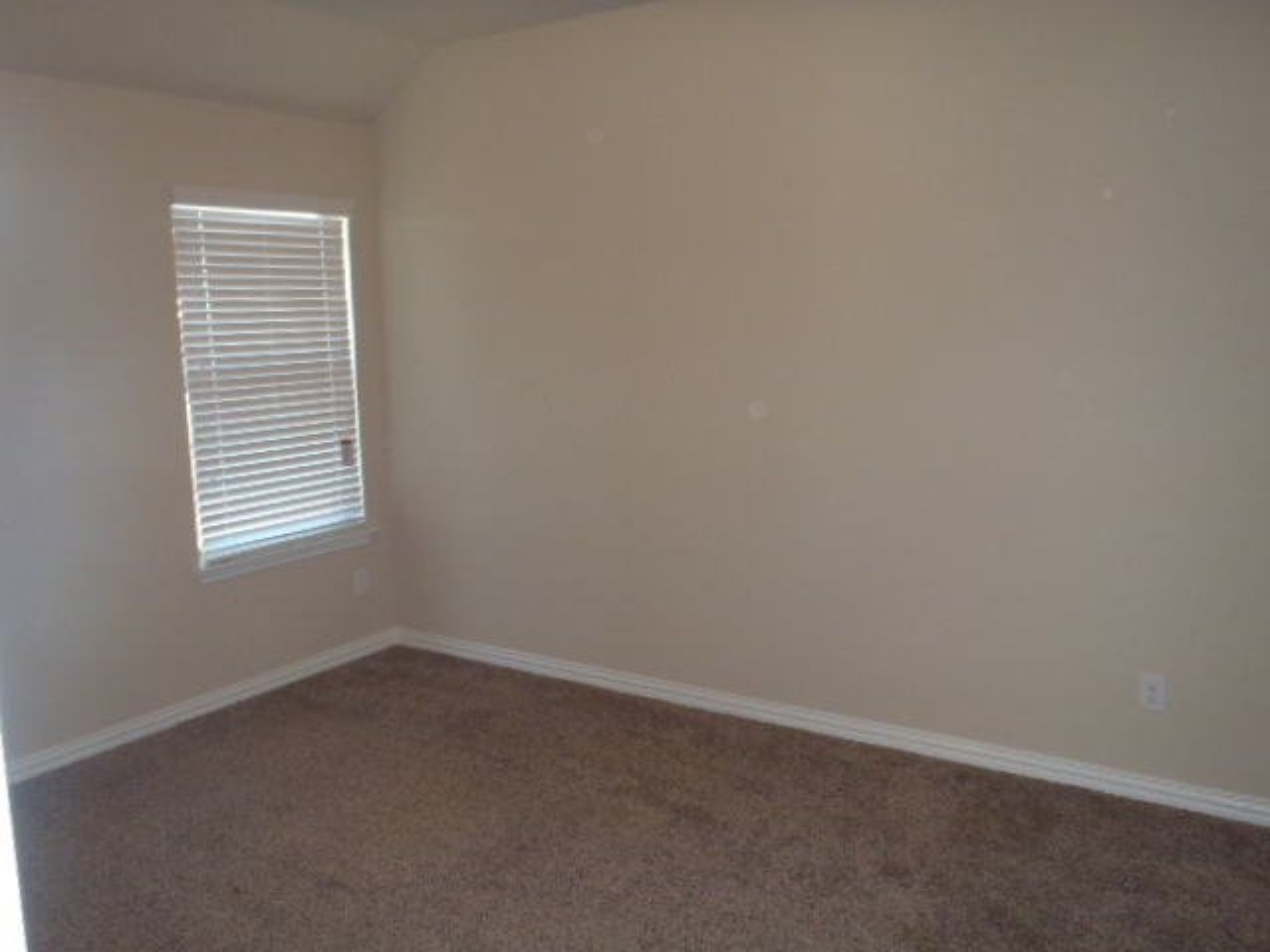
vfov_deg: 49.7
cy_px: 476
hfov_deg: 63.4
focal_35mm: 28
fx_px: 1027
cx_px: 635
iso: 250
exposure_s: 1/30
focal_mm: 5
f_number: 3.9
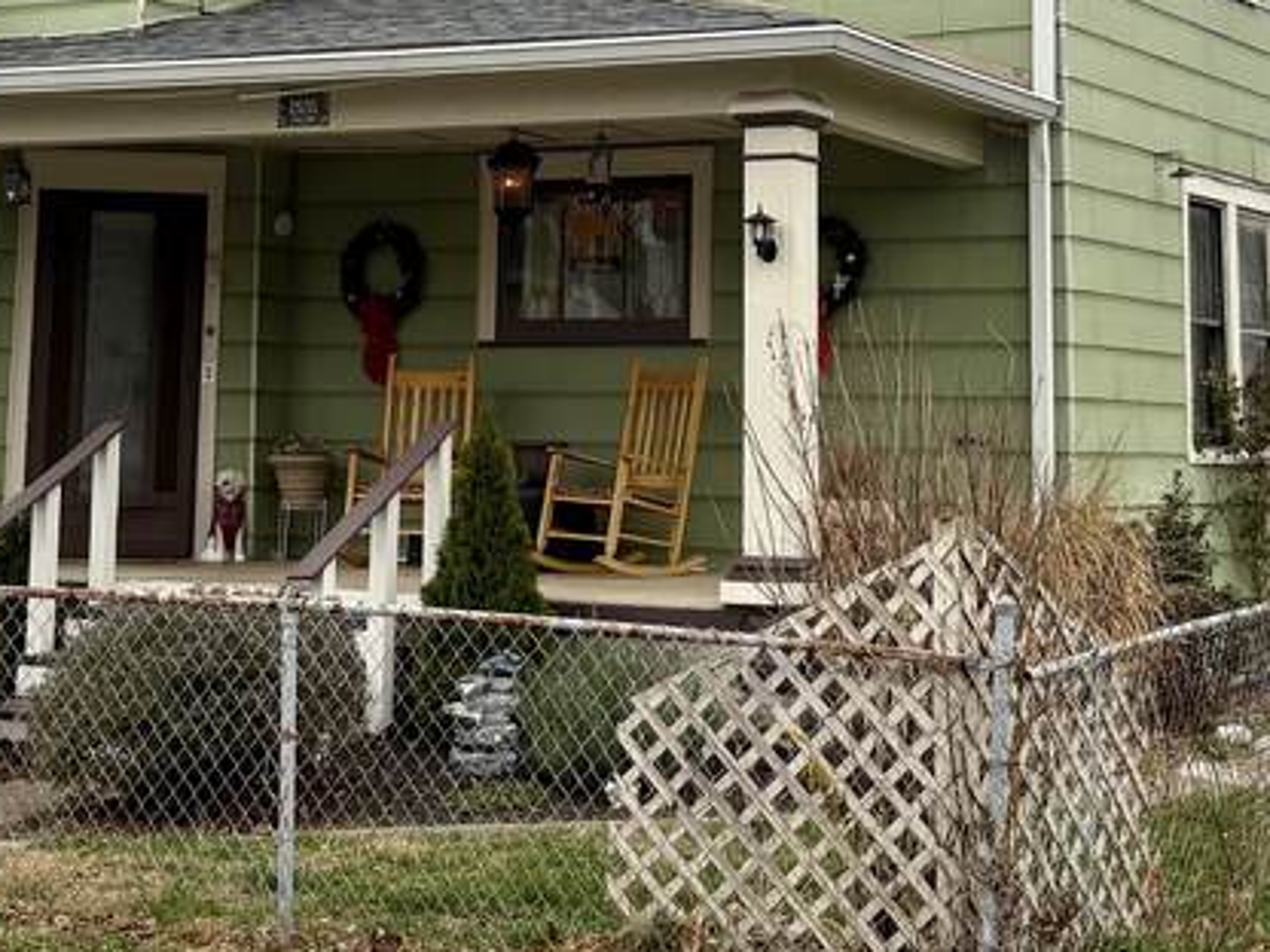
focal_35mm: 80
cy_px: -9
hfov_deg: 24.4
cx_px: 690
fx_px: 2935
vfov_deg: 18.0
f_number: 1.6
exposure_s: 1/612
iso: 50
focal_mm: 5.96
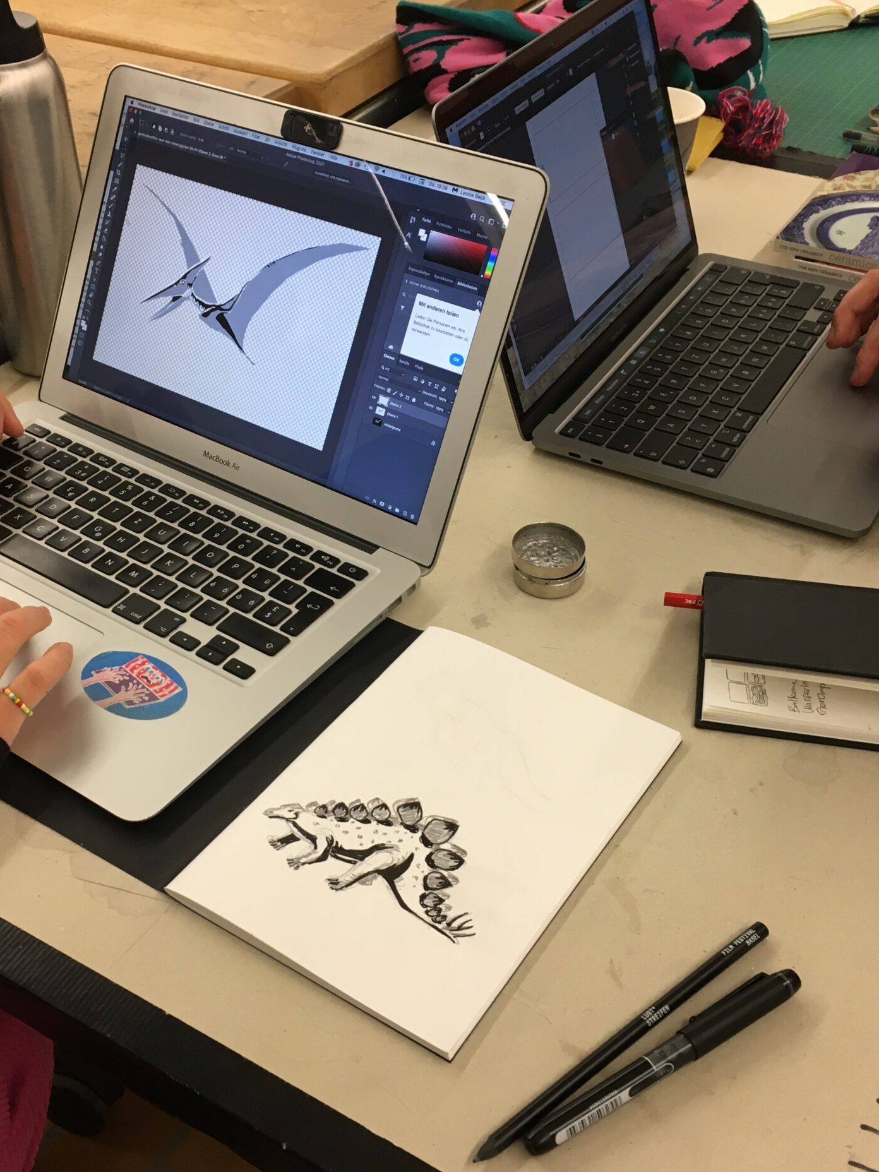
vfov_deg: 46.8
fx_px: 1354
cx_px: 387
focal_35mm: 40
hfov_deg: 35.9
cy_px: 604
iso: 80
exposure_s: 1/33
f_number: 2.2
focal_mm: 4.15
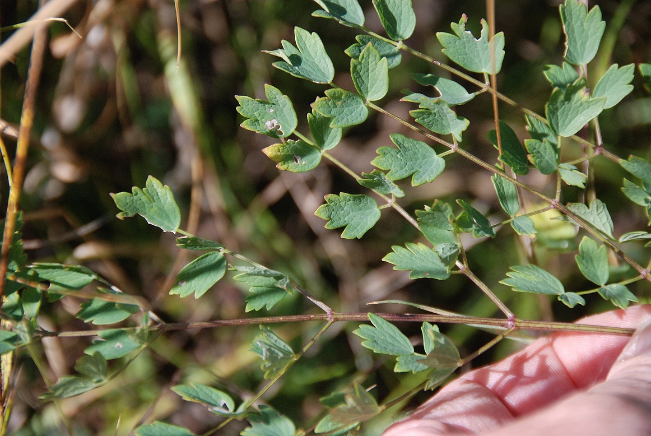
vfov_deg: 4.6
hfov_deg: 6.9
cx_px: 326
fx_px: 5432
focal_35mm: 300
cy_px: 218
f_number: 5.6
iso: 280
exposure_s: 1/500
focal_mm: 200
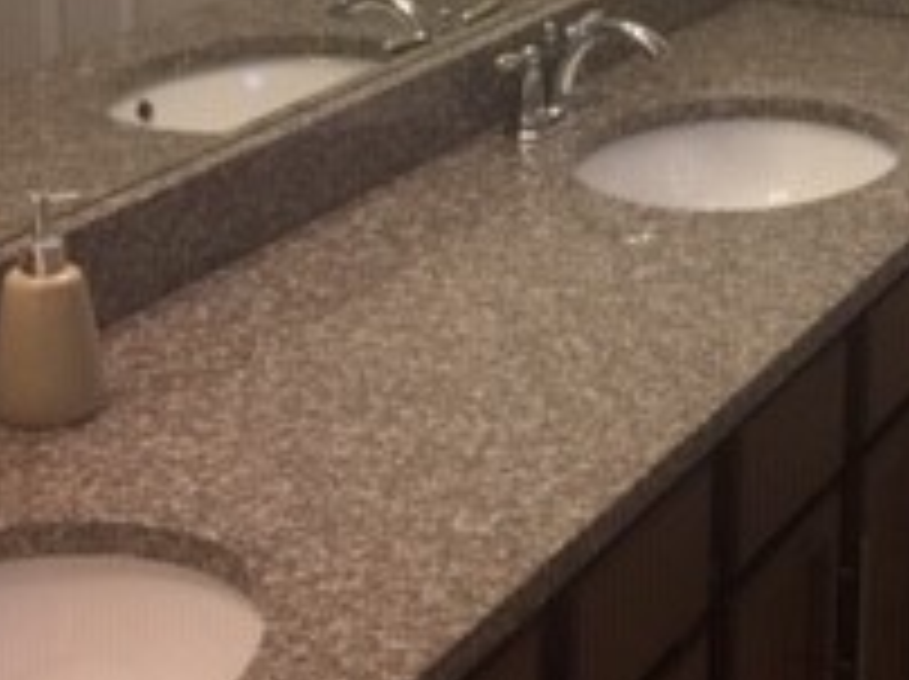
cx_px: 922
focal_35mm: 92
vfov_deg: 15.7
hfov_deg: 20.6
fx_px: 2413
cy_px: -9
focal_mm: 4.15
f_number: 2.2
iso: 32
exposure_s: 1/15
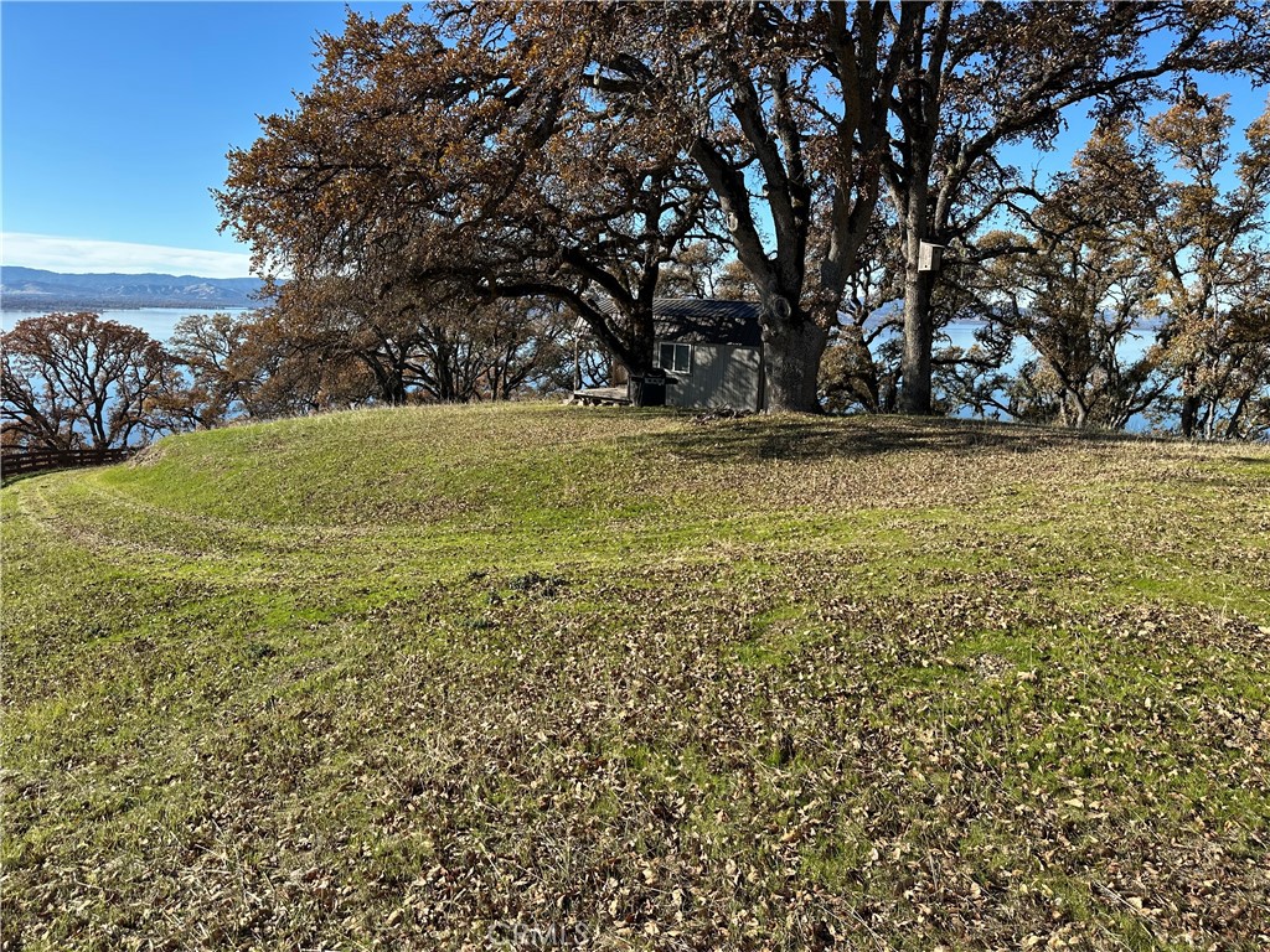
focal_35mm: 24
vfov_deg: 56.8
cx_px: 635
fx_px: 881
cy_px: 476
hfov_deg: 71.6
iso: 80
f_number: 1.78
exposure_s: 1/2732
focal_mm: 6.86
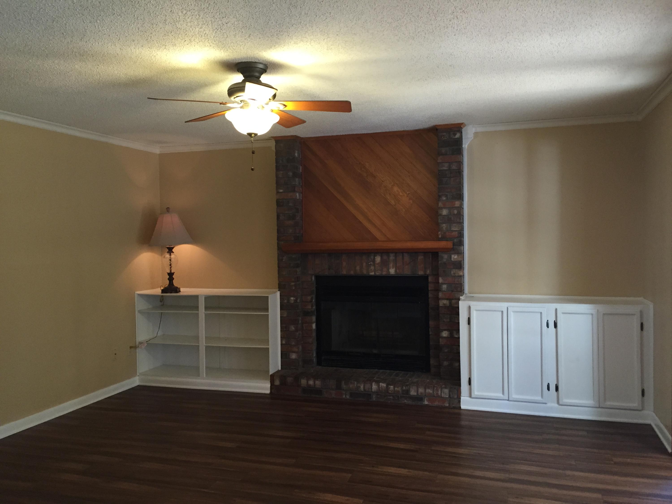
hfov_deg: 61.7
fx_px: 563
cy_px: 252
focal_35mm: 29
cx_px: 336
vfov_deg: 48.2
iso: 160
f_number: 2.2
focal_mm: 4.15
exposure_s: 1/30
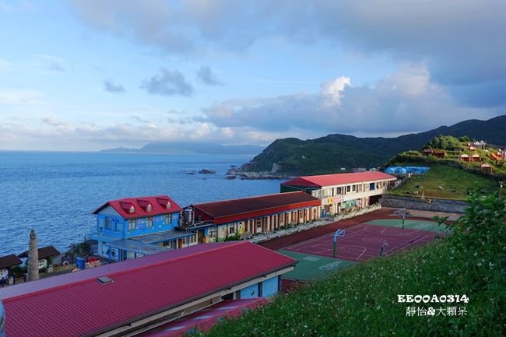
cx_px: 253
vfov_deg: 42.3
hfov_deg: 60.3
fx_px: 436
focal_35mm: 31
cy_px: 168
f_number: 5.6
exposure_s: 1/200
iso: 125
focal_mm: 11.22
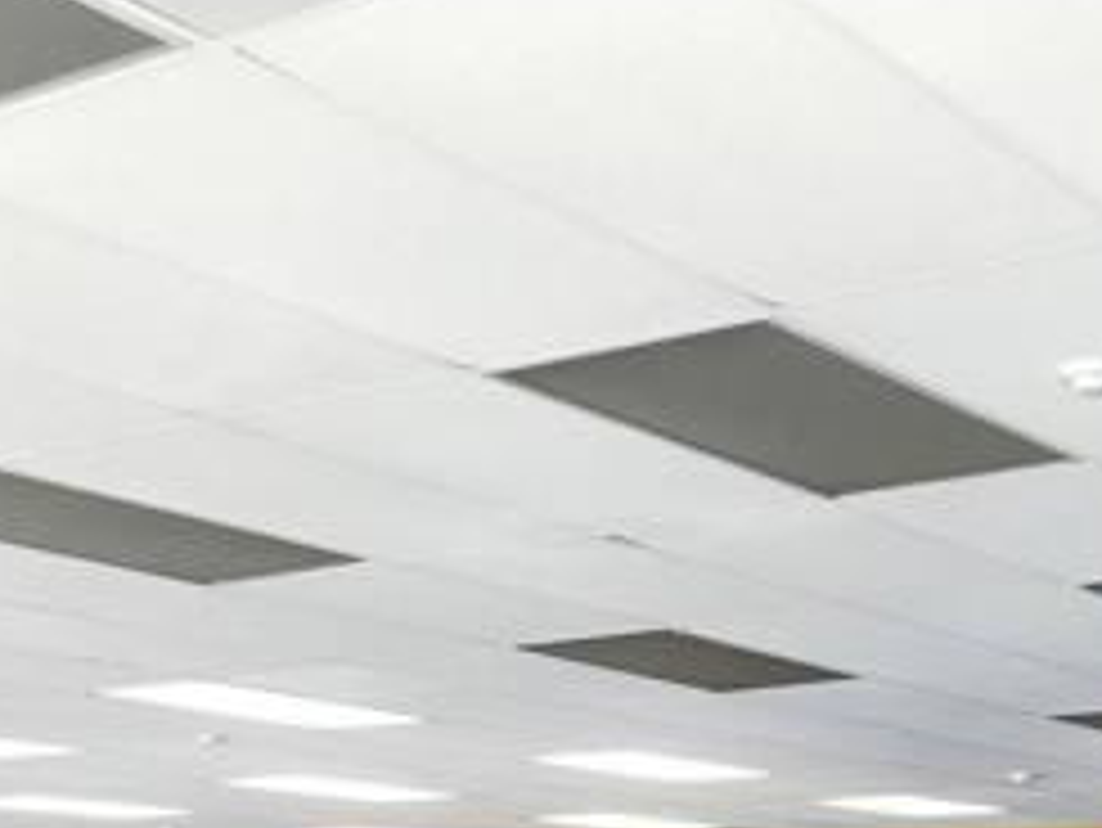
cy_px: 1017
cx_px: 661
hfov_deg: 26.6
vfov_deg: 19.0
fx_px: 2325
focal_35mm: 73
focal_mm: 3.99
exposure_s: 1/40
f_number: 1.8
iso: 25
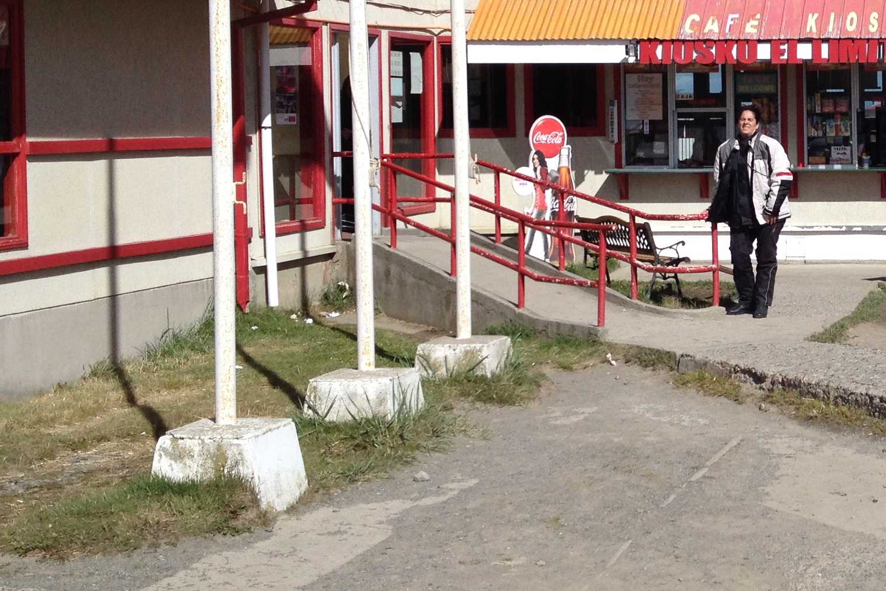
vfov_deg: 17.4
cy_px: 155
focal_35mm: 78
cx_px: 839
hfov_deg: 25.0
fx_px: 1920
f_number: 2.4
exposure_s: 1/3067
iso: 50
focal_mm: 4.28
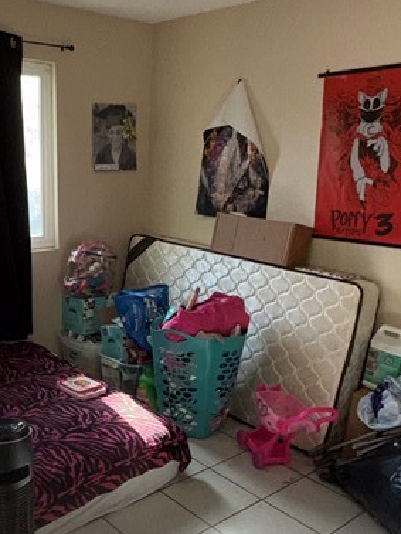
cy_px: 299
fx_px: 587
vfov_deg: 48.9
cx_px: 130
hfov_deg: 37.3
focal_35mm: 38
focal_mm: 2.22
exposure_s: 1/122
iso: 80
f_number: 2.2
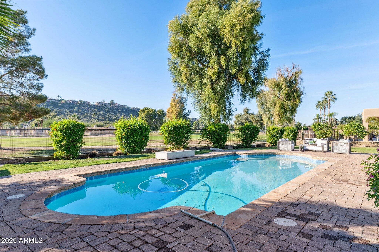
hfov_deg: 78.6
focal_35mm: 22
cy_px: 126
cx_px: 190
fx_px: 231
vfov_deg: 57.1
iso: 320
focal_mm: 22
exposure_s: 1/640
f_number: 8
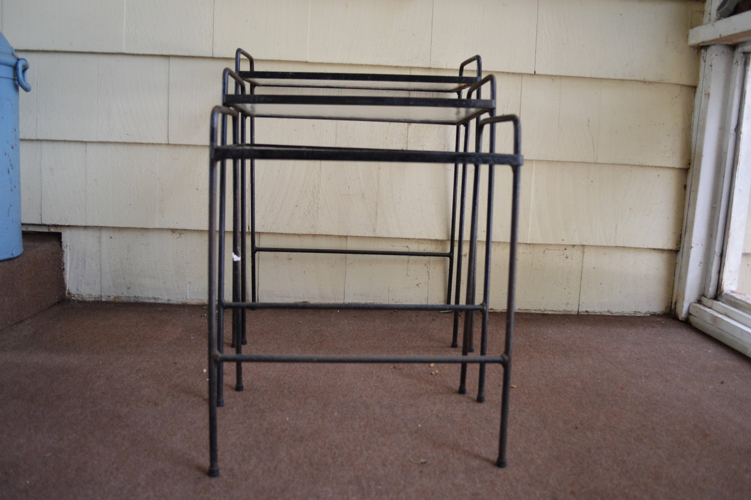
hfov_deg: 62.0
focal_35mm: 30
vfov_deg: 43.5
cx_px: 376
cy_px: 250
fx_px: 625
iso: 560
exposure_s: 1/60
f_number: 3.8
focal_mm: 20
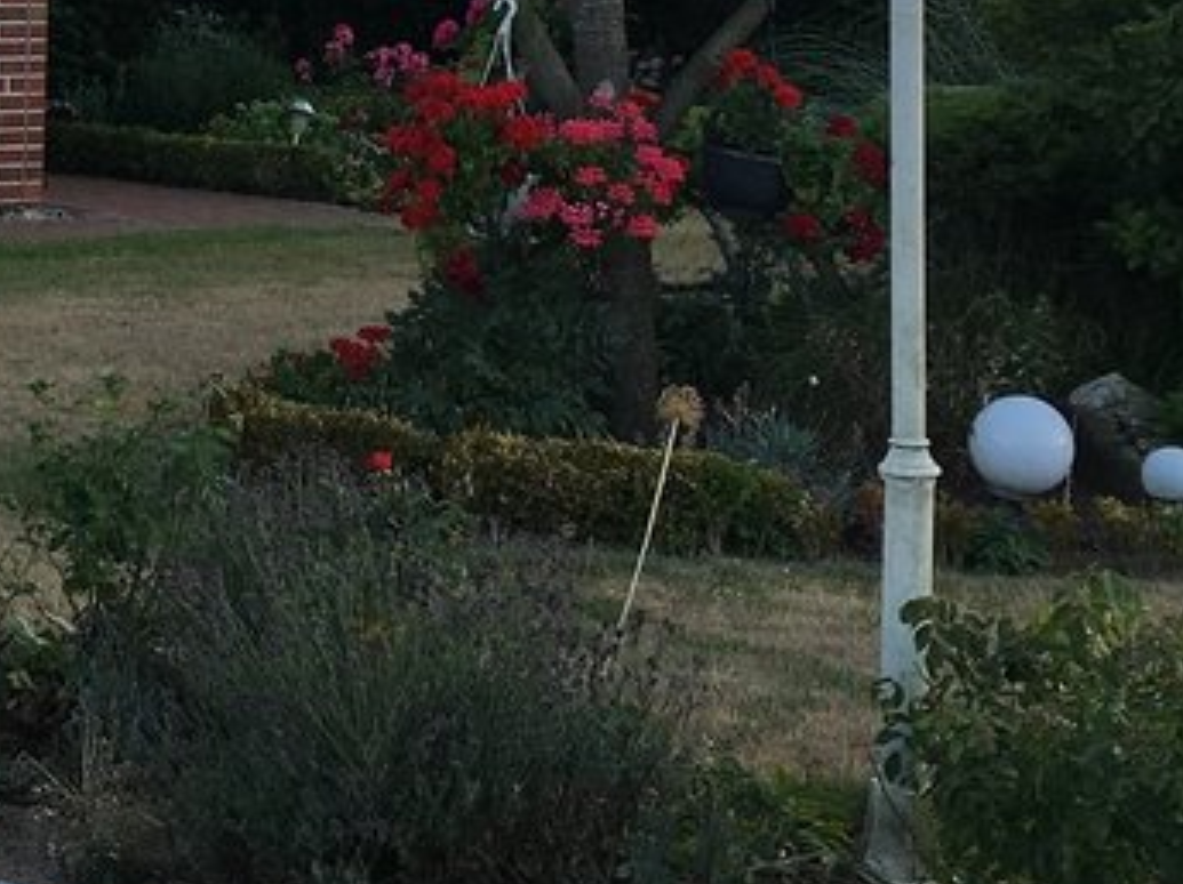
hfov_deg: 18.4
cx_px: -240
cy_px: -161
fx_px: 3448
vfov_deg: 14.2
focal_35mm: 101
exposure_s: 1/127
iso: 25
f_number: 2.2
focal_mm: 4.15
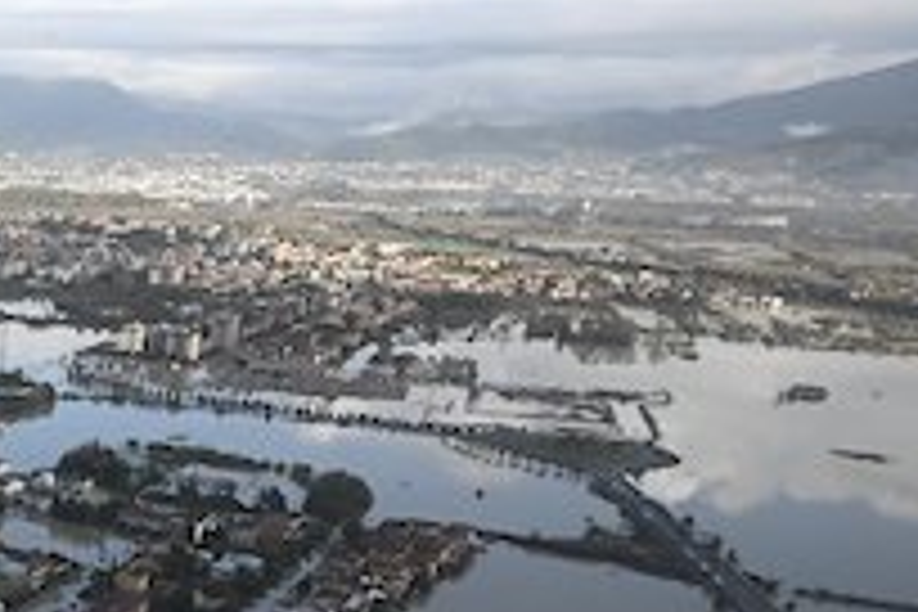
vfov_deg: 24.3
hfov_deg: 31.6
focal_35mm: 53
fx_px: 1351
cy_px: 626
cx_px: -176
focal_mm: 18
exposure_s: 1/500
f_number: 16
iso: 2000
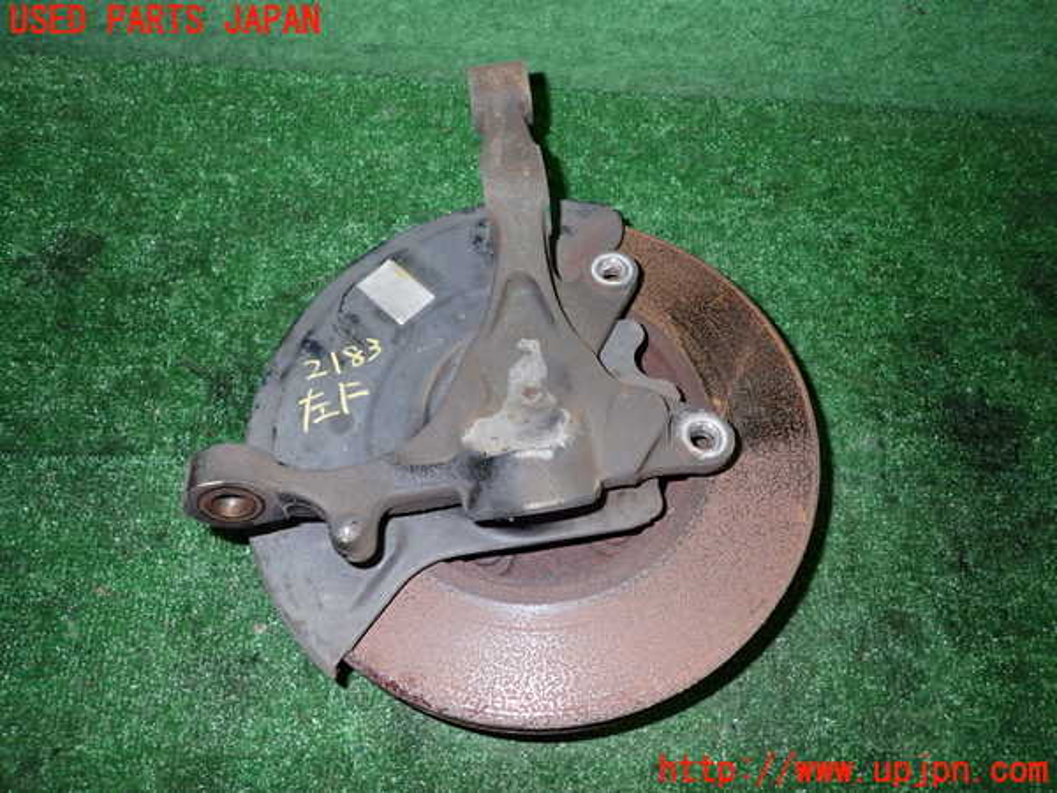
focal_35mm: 25
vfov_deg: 54.9
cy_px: 396
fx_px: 763
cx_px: 528
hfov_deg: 69.4
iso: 400
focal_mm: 4.5
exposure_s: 1/30
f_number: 5.6
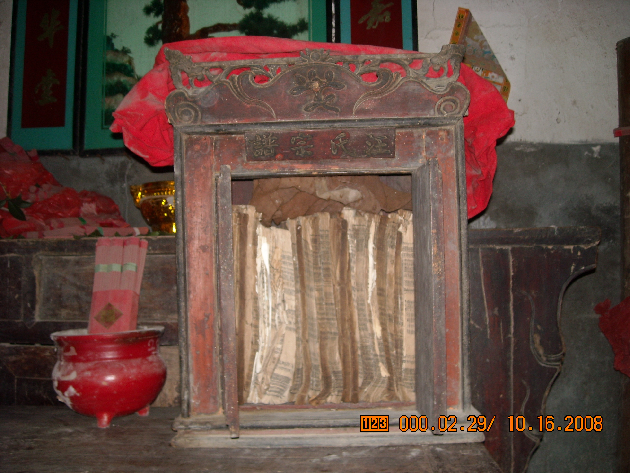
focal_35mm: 35
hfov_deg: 52.6
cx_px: 315
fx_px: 637
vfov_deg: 40.7
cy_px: 236
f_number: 2.8
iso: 100
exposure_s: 1/60
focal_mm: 5.7
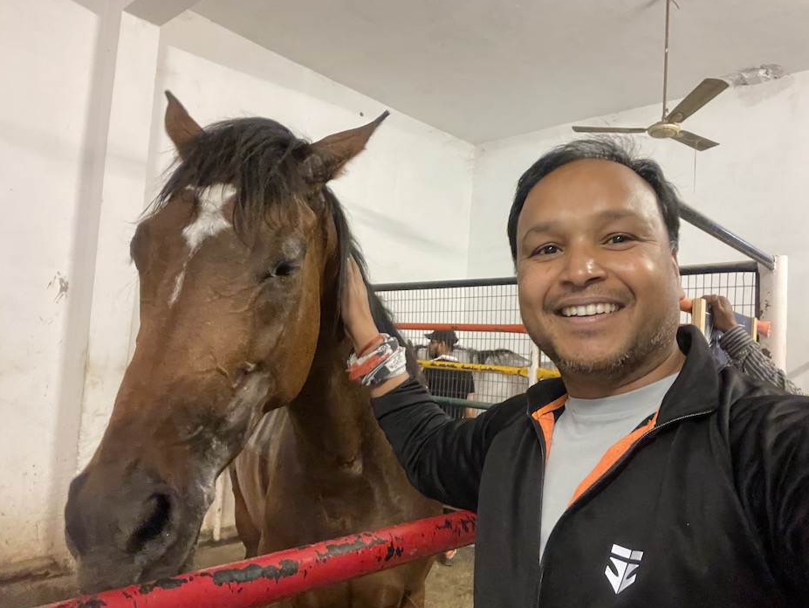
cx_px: 418
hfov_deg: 69.4
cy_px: 299
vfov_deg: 54.9
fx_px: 584
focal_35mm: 25
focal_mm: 2.71
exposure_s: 1/17
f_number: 2.2
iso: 800
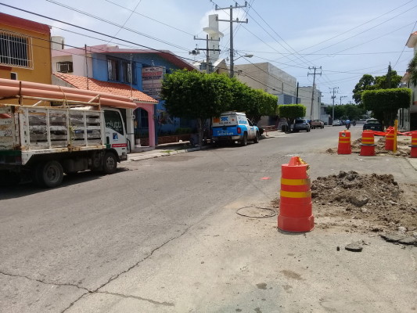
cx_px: 208
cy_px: 156
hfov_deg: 58.3
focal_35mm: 31
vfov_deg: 45.5
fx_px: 374
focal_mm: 3.3
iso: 50
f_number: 2.2
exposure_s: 1/1969
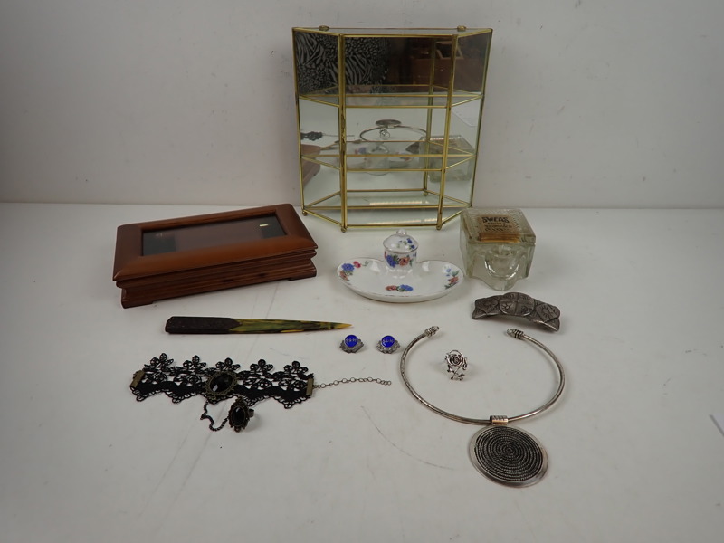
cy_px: 272
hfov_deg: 84.7
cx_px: 362
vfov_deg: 68.7
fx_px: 397
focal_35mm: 19
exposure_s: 1/160
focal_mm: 3.33
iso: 100
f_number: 2
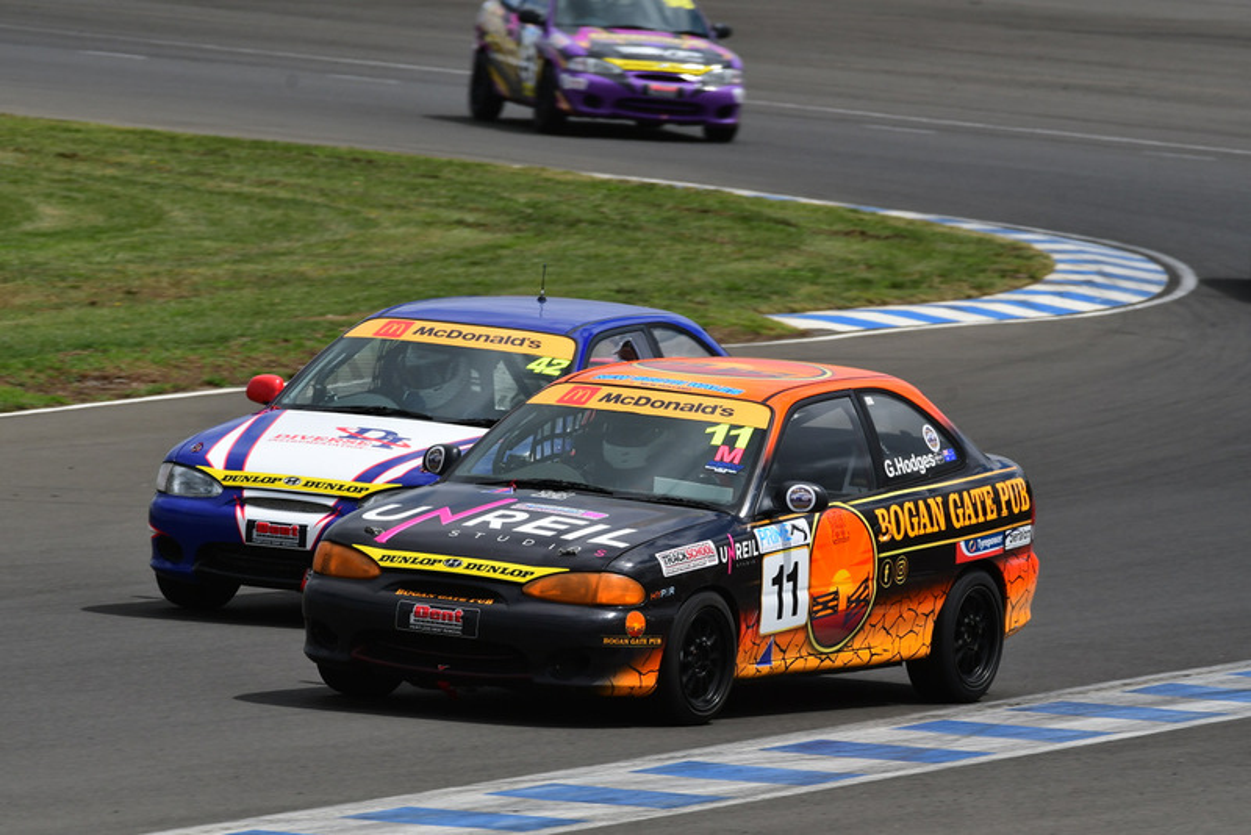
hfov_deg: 4.3
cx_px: 626
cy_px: 418
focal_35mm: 480
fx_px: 16685
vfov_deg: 2.9
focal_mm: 320
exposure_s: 1/640
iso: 200
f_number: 10
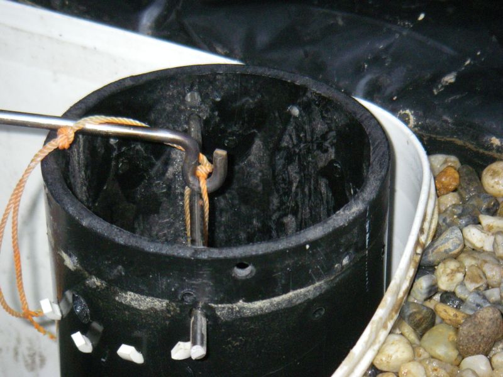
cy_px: 188
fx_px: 1657
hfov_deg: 17.3
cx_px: 252
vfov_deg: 13.0
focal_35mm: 114
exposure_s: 1/100
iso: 400
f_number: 4
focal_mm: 18.9
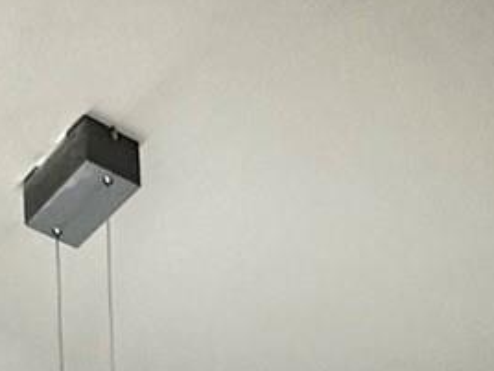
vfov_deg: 9.4
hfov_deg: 17.1
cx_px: 669
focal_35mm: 107
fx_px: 1527
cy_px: 1248
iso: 200
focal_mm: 2.22
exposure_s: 1/60
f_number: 2.2
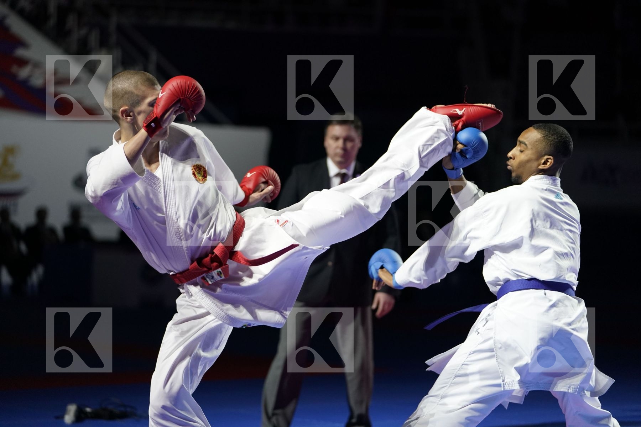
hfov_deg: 17.9
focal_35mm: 114
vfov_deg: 12.0
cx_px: 320
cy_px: 214
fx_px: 2030
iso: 2500
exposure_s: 1/1000
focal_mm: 114
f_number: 2.8
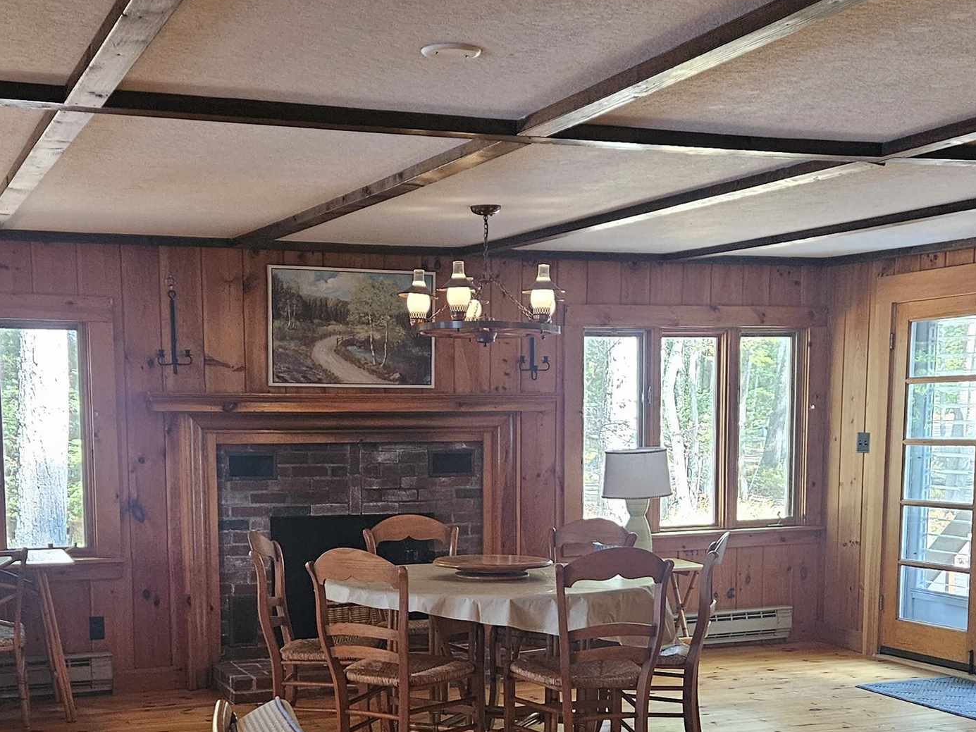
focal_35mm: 51
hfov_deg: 37.4
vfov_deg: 28.0
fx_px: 1438
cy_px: 588
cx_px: 416
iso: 640
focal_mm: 5.4
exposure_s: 1/120
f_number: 1.8
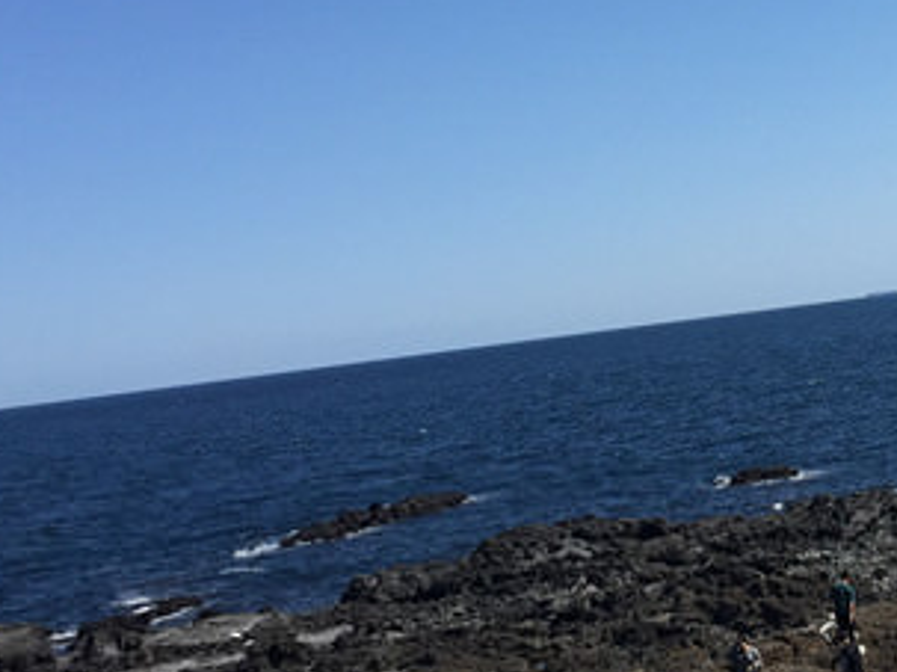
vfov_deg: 20.8
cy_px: 47
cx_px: 950
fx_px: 1787
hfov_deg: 26.3
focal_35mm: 69
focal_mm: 4.15
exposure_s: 1/2475
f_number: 2.2
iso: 32
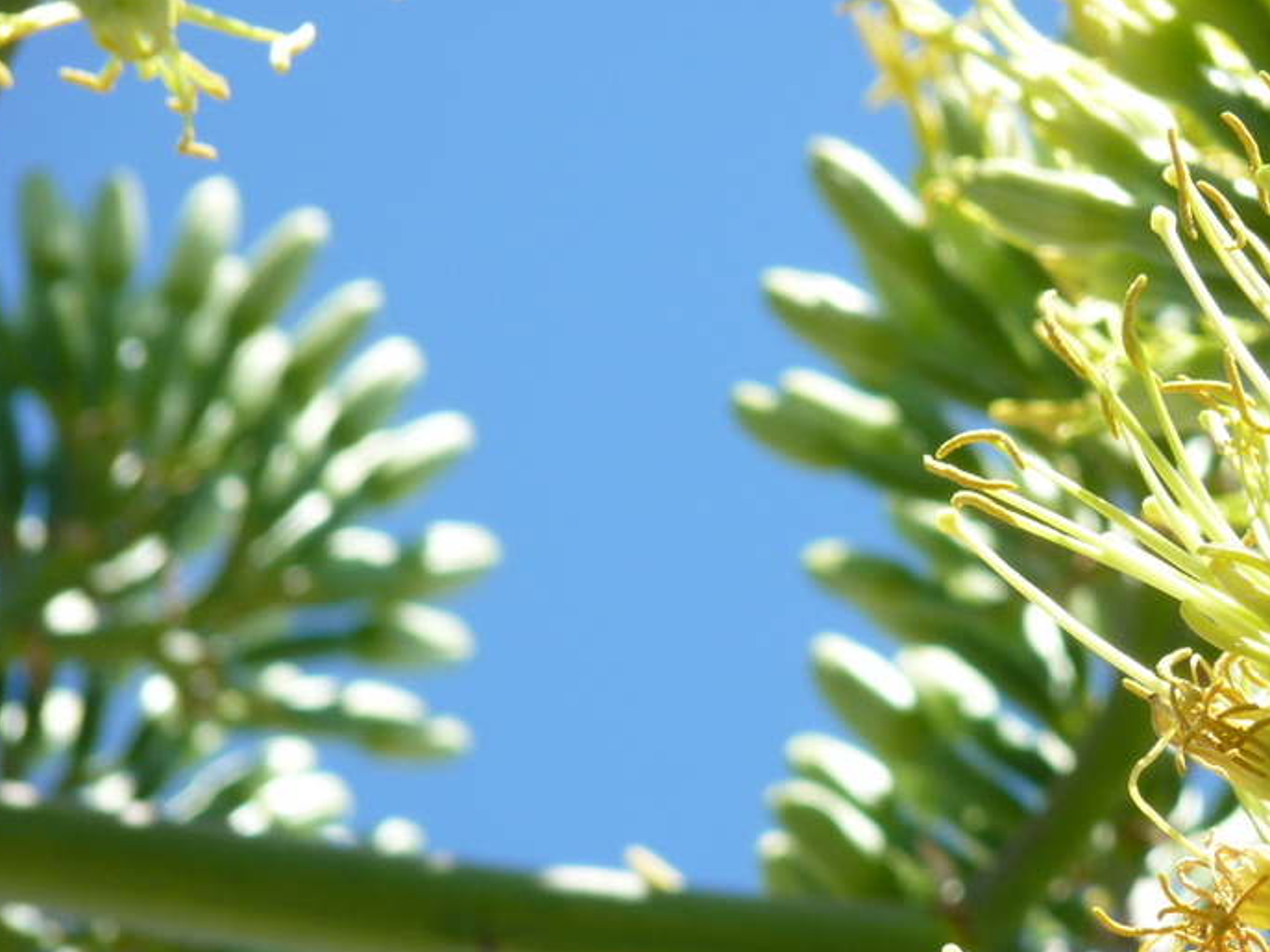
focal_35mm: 679
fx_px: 24907
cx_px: 830
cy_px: 647
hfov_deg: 2.9
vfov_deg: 2.2
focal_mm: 86.4
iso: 160
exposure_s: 1/400
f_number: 5
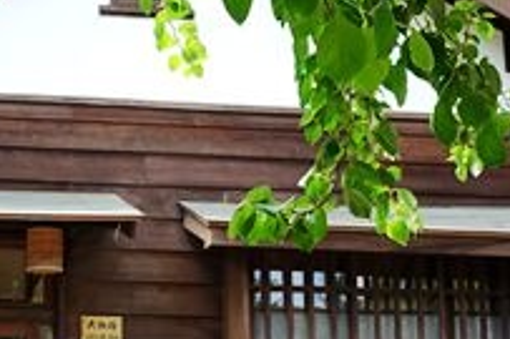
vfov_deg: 17.5
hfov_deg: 25.9
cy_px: 290
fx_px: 1090
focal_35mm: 77
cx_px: 106
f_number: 4
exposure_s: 1/160
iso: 125
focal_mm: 8.8
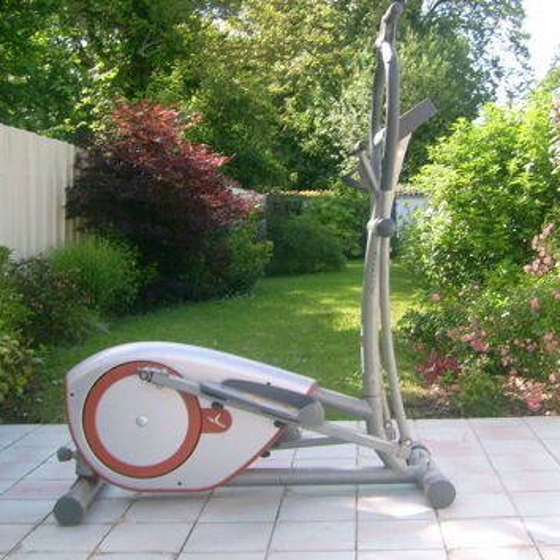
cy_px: 280
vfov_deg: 35.4
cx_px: 313
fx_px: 879
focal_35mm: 48
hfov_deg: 35.3
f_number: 4
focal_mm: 8.25
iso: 50
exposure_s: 1/125
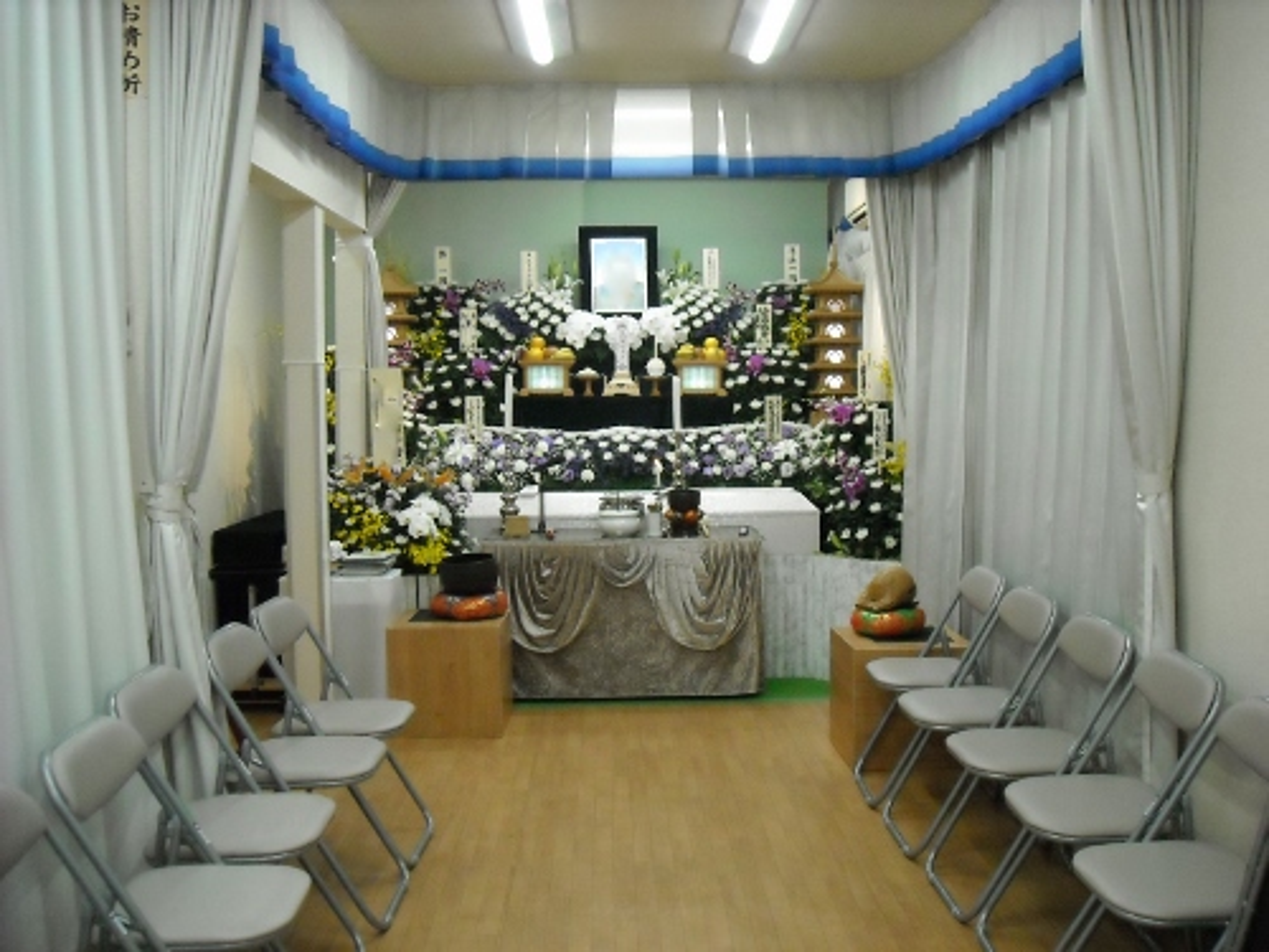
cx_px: 634
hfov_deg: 52.6
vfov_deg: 40.7
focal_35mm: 35
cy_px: 476
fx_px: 1283
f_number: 2.8
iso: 672
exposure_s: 1/250
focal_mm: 5.7
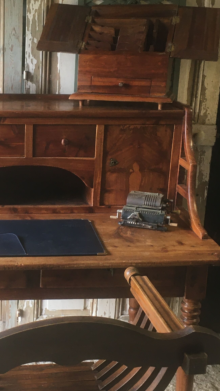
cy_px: 201
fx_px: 570
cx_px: 23
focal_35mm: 55
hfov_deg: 21.4
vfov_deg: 37.8
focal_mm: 4.15
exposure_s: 1/33
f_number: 2.2
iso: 80
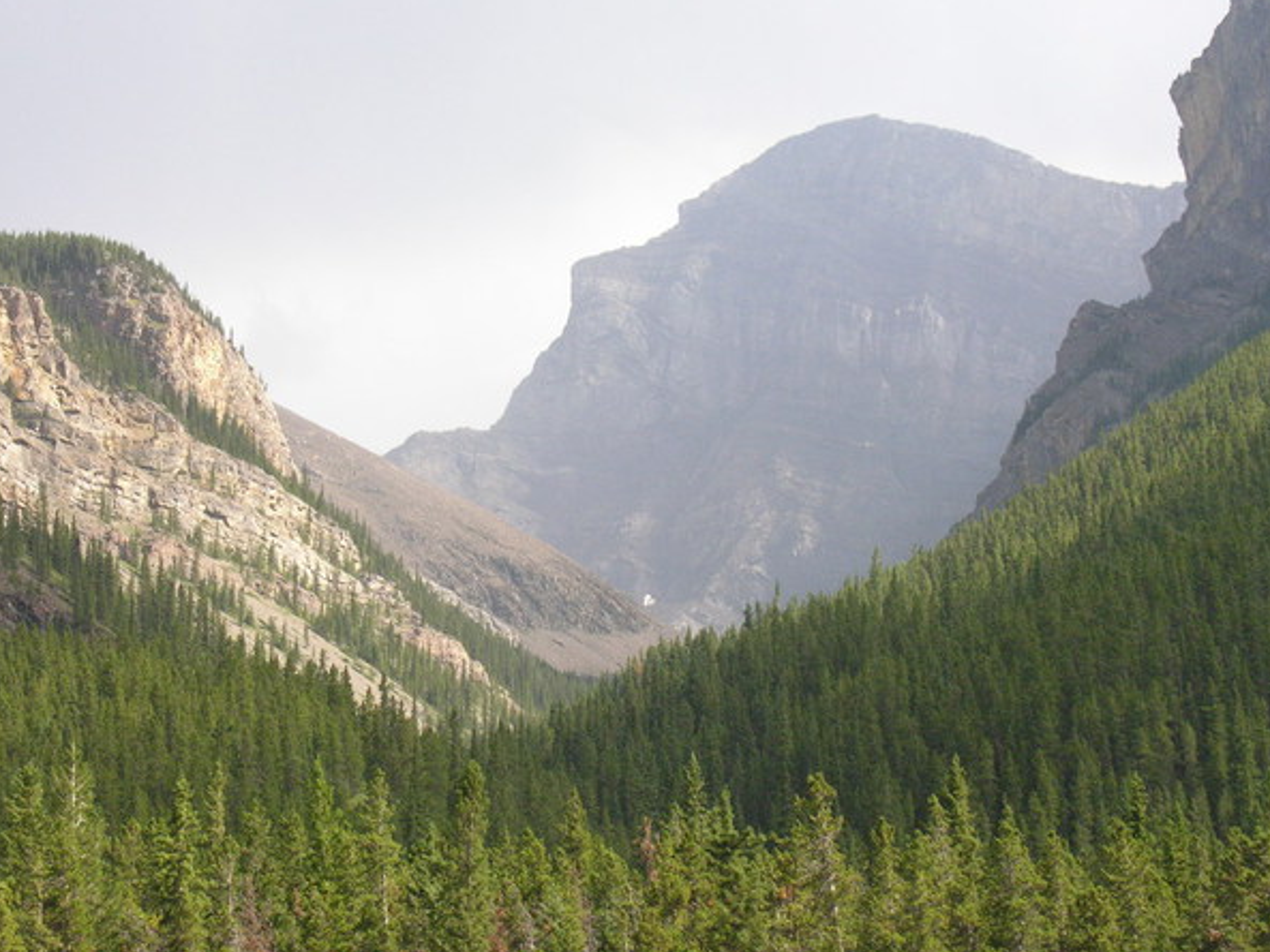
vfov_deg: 16.1
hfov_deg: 21.3
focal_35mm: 92
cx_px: 561
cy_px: 536
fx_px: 3376
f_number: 7.6
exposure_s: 1/213
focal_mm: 19.8
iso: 200
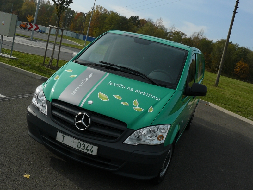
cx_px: 126
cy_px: 95
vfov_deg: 39.7
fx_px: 263
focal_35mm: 36
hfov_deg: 51.4
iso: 100
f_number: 5.6
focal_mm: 6
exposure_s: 1/500
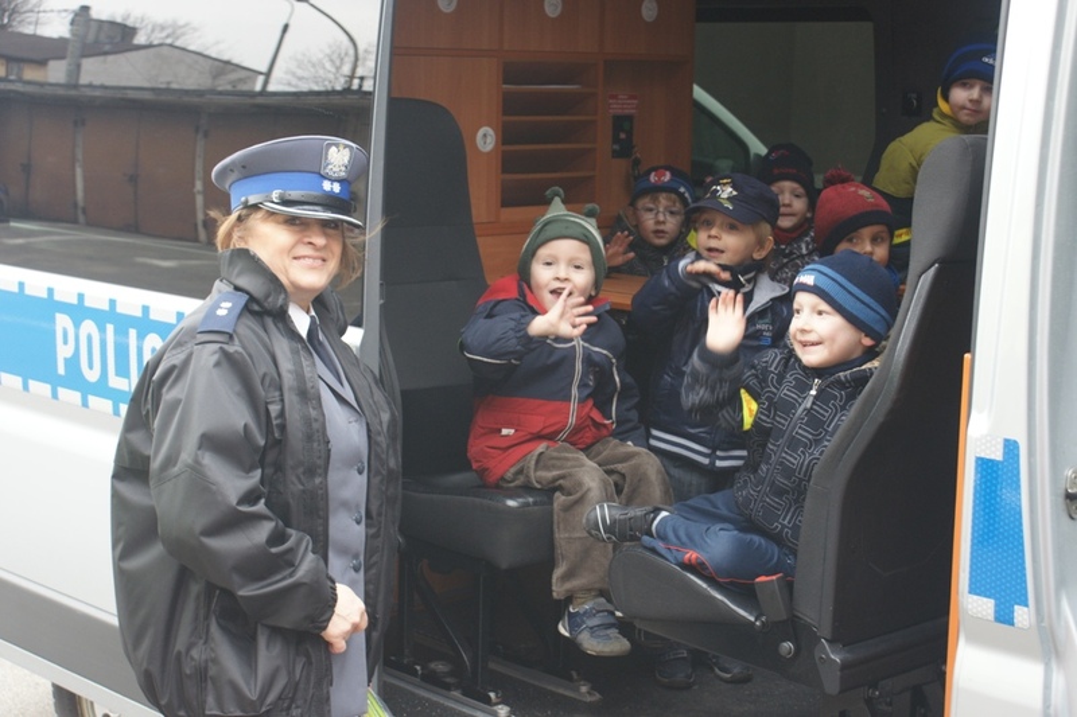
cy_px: 358
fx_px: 1795
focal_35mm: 60
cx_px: 538
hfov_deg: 33.4
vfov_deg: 22.6
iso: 400
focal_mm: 40
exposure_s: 1/60
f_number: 5.6
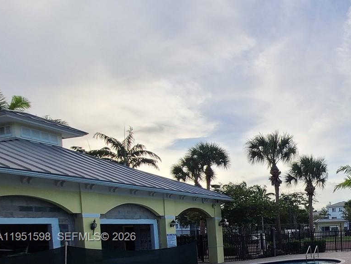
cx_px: 359
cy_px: 238
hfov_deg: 51.0
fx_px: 274
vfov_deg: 46.4
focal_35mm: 27
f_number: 2.2
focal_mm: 2.2
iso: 64
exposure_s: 1/418
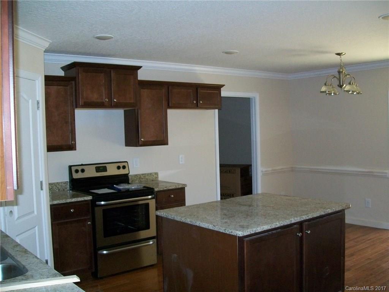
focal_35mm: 36
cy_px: 146
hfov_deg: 51.4
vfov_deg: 39.7
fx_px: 405
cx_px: 194
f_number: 2.7
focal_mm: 6
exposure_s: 1/60
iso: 160
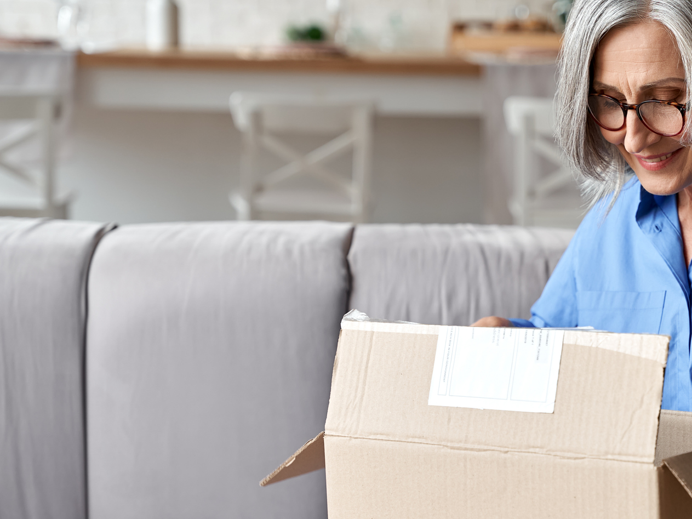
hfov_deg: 17.3
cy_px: 289
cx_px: 530
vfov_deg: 13.1
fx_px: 2259
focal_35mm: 113
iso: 400
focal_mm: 70
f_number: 3.5
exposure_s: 1/160
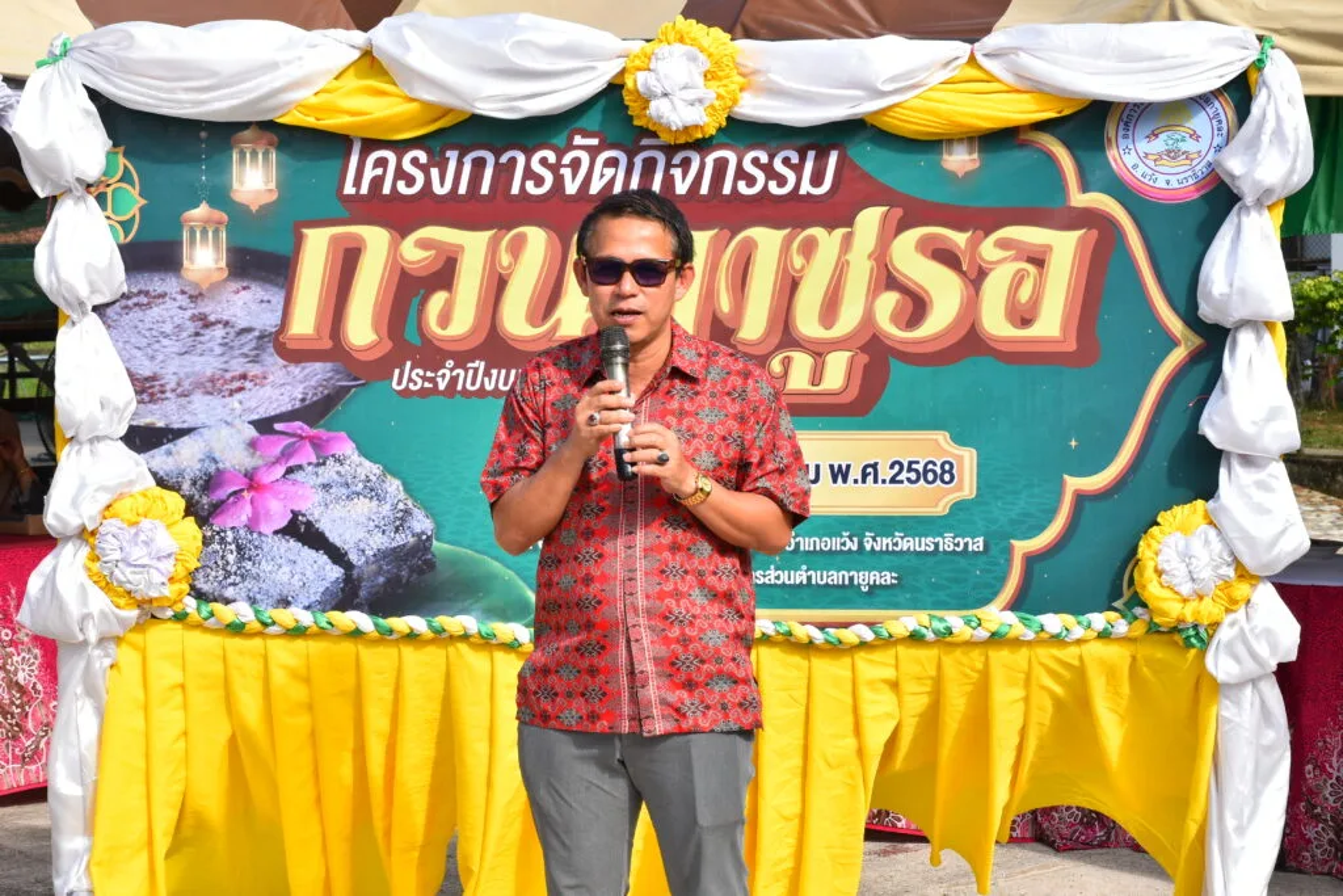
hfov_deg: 26.0
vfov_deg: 17.5
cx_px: 672
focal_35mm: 78
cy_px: 448
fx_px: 2910
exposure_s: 1/125
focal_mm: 52
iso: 125
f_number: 11
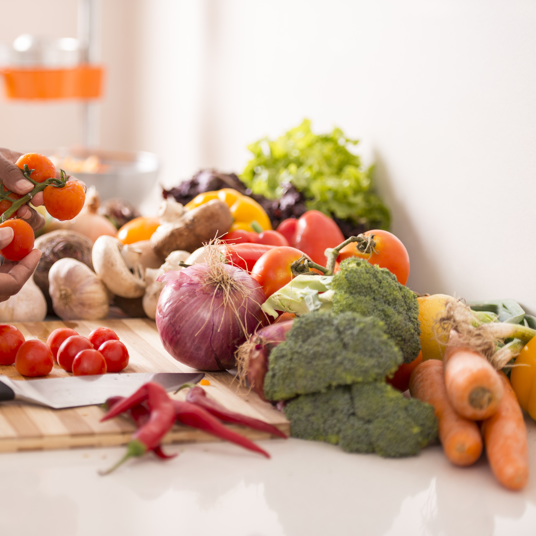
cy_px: 269
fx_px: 1839
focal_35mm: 105
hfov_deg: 16.5
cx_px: 160
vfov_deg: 16.6
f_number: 2.8
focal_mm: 82
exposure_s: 1/125
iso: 100
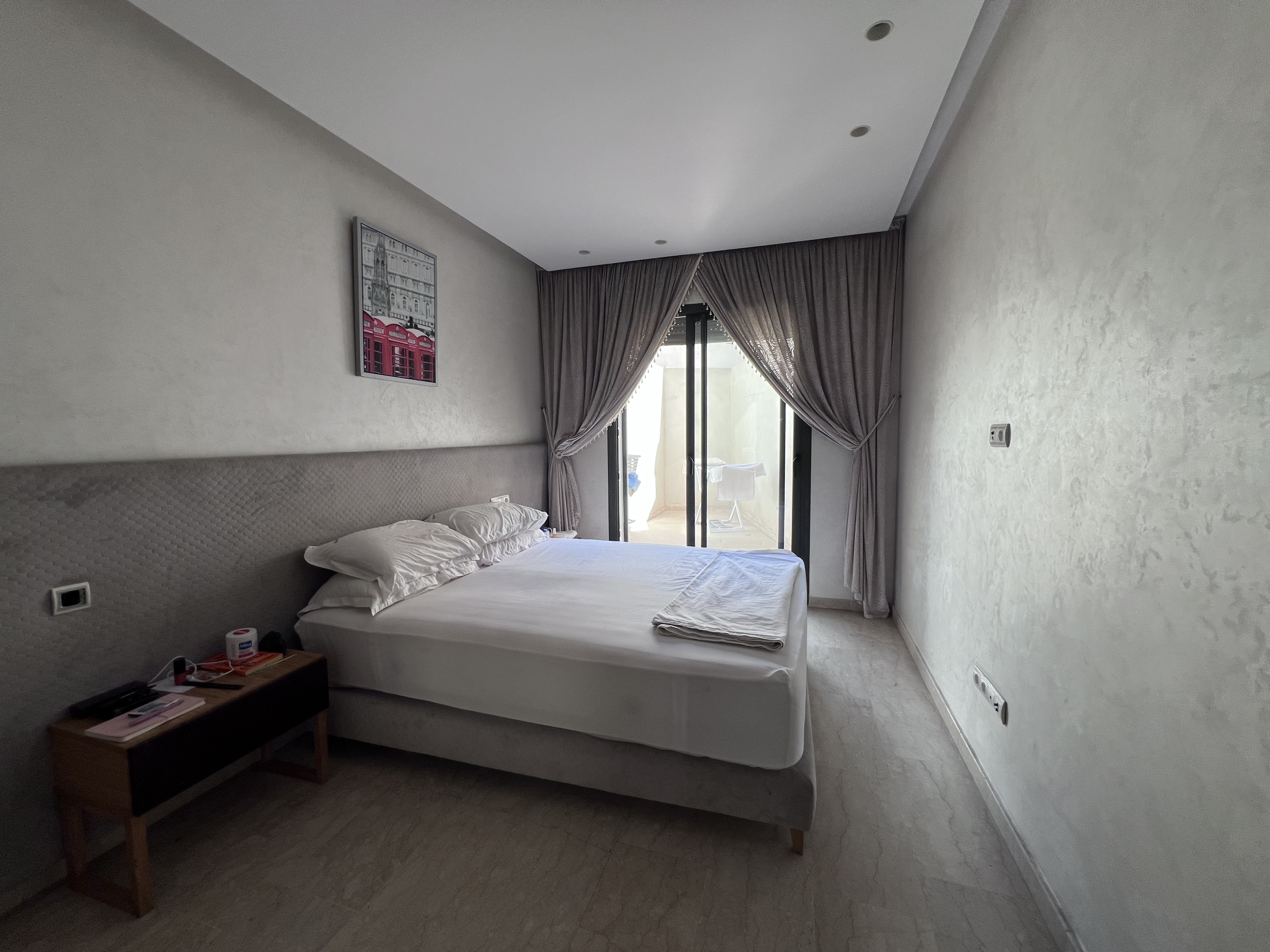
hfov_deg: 106.2
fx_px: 477
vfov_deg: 89.9
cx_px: 635
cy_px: 476
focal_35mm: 13
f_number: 1.8
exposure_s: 1/116
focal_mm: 1.57
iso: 32
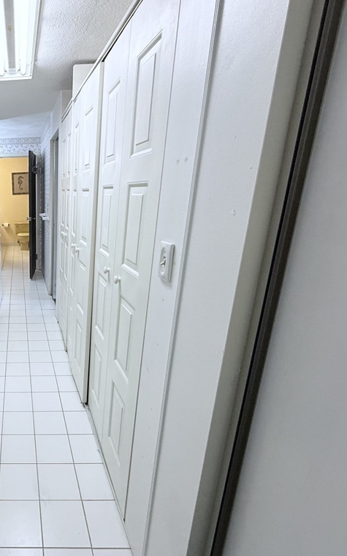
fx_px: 303
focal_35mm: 20
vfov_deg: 85.1
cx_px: 10
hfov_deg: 50.0
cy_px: 277
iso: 200
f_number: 2.2
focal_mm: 2.22
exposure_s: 1/120
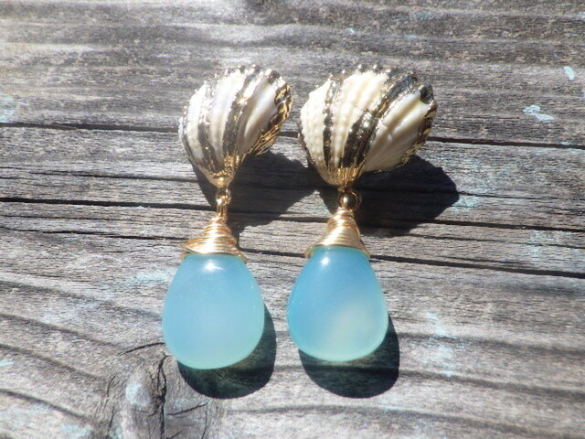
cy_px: 220
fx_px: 575
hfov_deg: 54.0
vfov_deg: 41.8
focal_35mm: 34
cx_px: 292
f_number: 4.6
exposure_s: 1/1000
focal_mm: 6.1
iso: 125
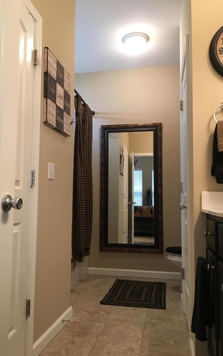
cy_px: 177
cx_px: 97
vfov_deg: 61.2
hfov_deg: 40.5
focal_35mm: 31
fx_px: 301
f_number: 2.2
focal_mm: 4.15
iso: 160
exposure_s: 1/30
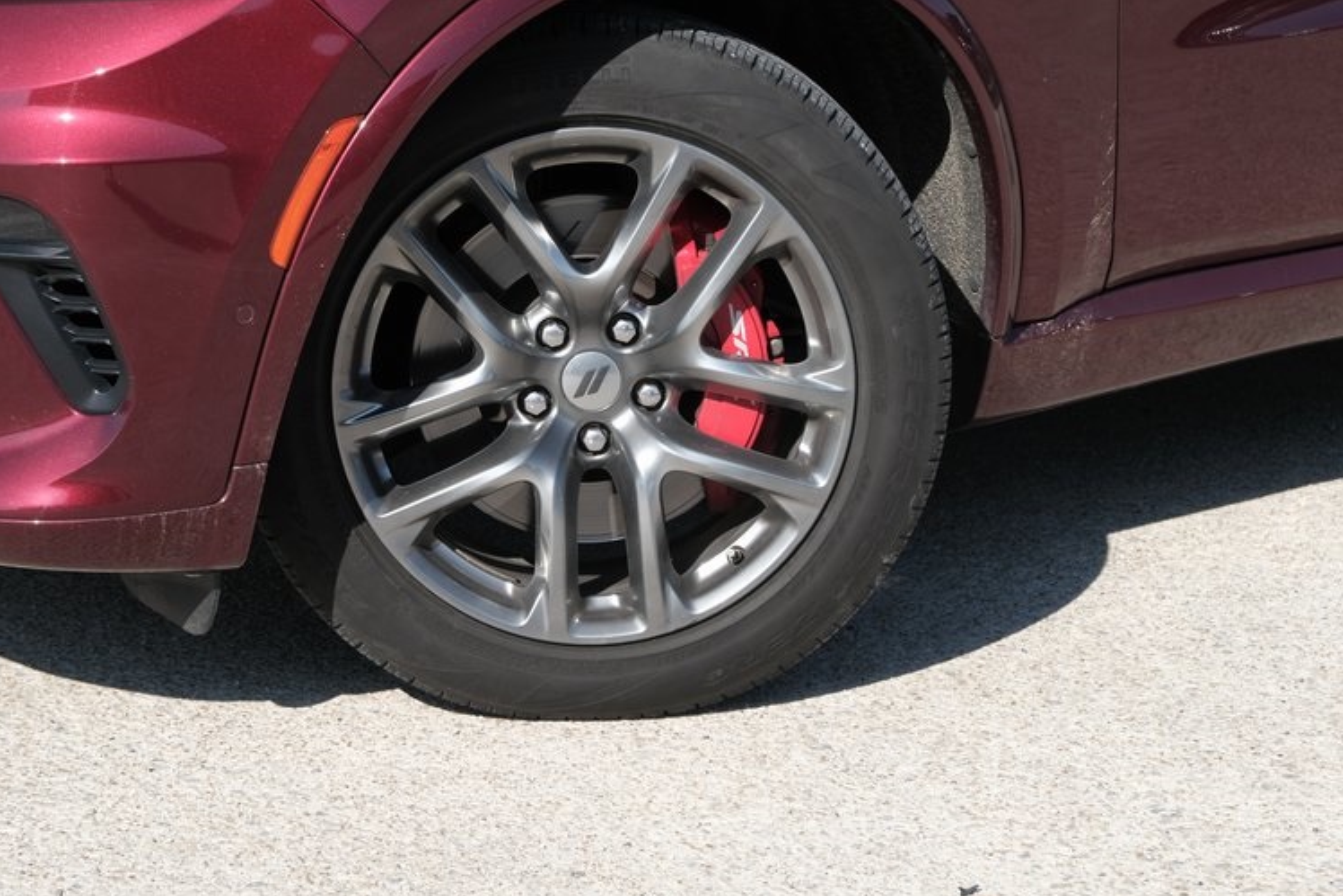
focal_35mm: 100
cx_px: 569
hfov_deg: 20.4
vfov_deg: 13.7
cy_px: 353
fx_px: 3731
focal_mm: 48.4
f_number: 4.5
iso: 200
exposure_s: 1/1000
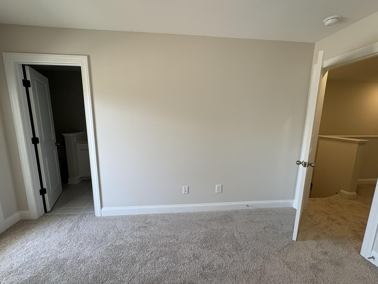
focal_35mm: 15
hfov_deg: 98.1
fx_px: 164
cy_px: 146
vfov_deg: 81.7
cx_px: 184
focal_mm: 2.22
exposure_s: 1/120
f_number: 2.2
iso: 100
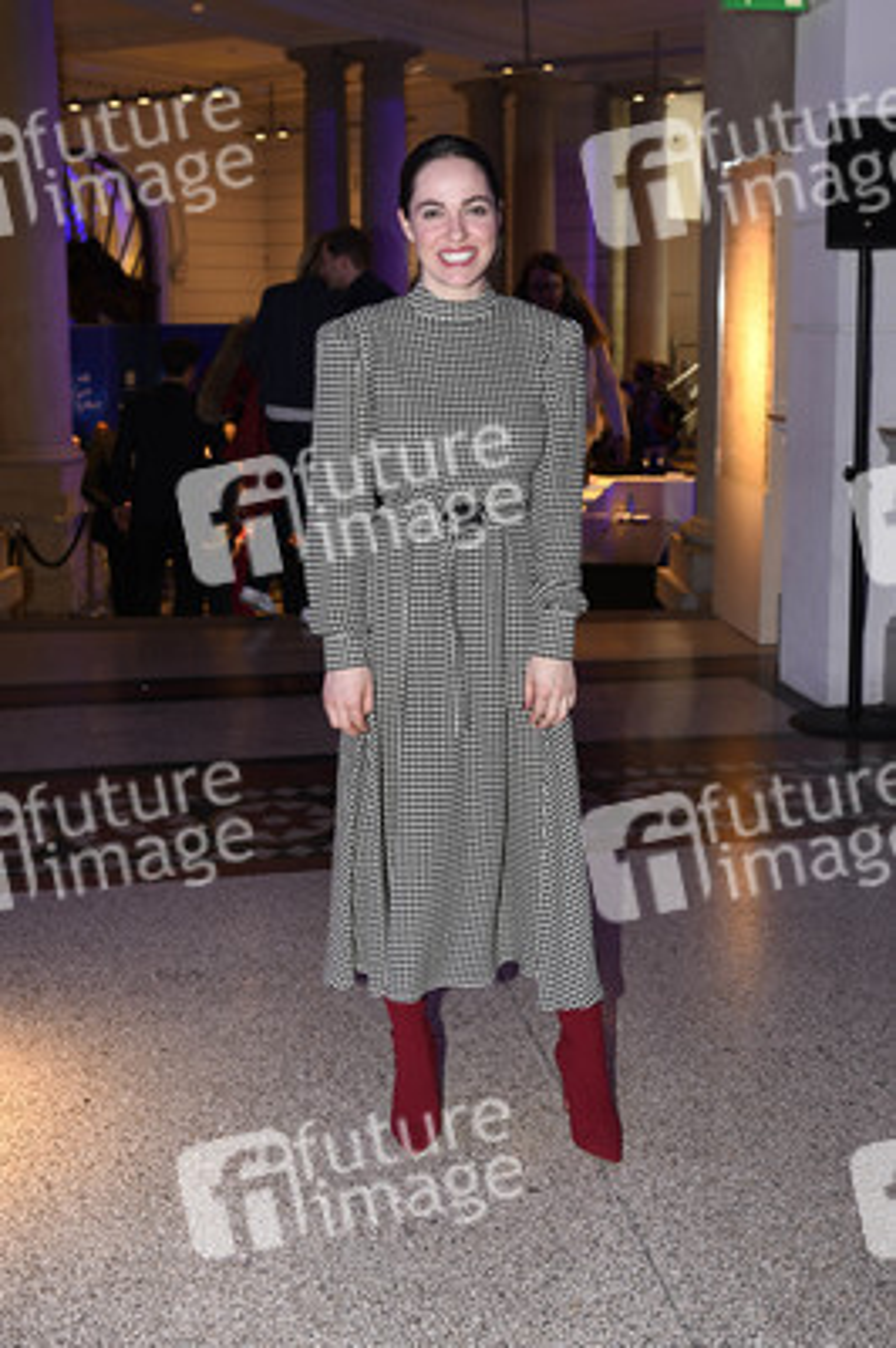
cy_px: 674
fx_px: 1271
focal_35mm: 34
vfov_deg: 55.8
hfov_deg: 38.8
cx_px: 448
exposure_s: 1/60
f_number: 5
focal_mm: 34
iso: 1000
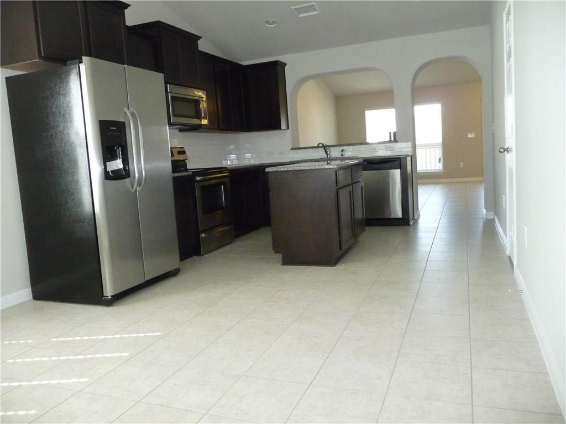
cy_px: 212
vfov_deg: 49.7
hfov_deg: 63.4
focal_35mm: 28
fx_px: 458
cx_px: 283
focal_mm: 4.7
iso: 800
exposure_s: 1/60
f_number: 3.3
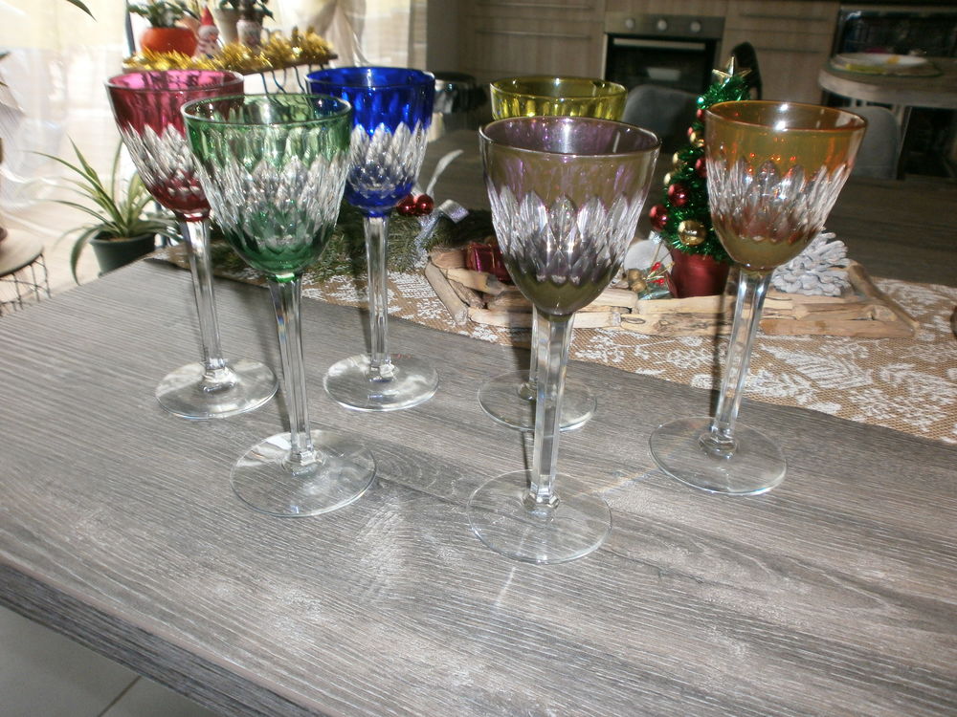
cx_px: 478
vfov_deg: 51.4
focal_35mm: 27
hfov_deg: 65.3
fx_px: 746
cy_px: 358
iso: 125
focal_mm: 4.8
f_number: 2.9
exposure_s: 1/30
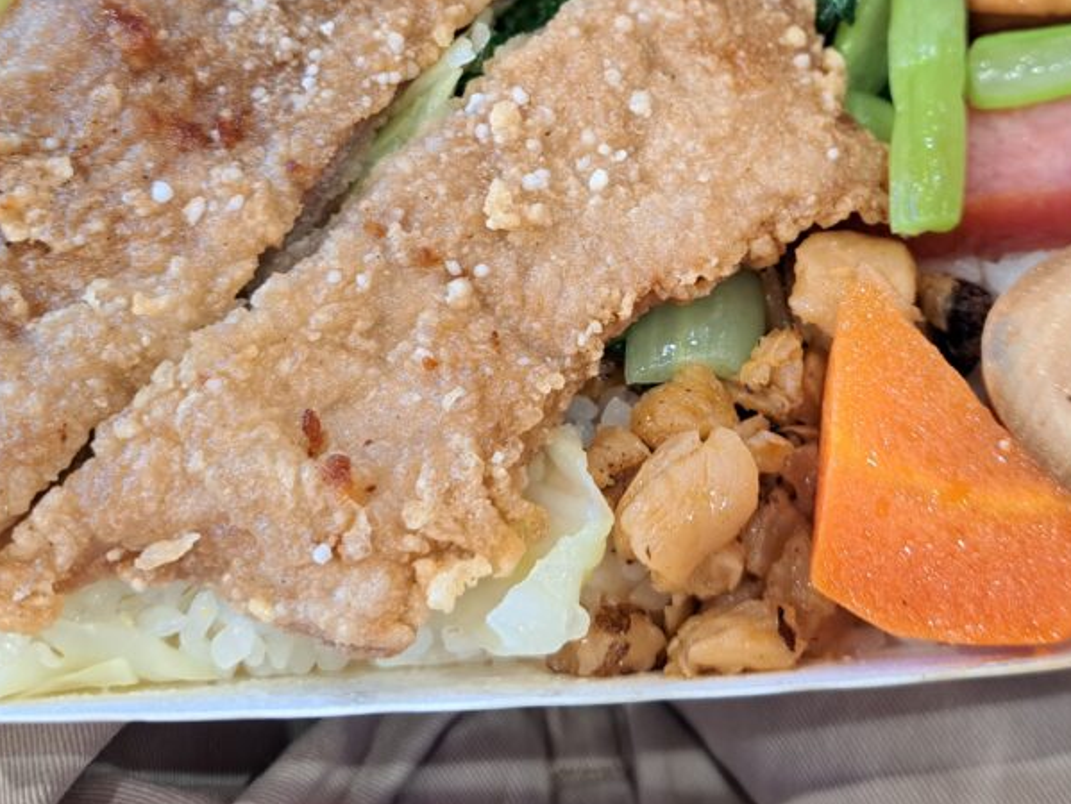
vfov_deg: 33.8
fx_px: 1269
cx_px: 608
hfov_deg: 45.6
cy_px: 123
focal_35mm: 41
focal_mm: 5.23
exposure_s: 1/60.2
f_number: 1.8
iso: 80
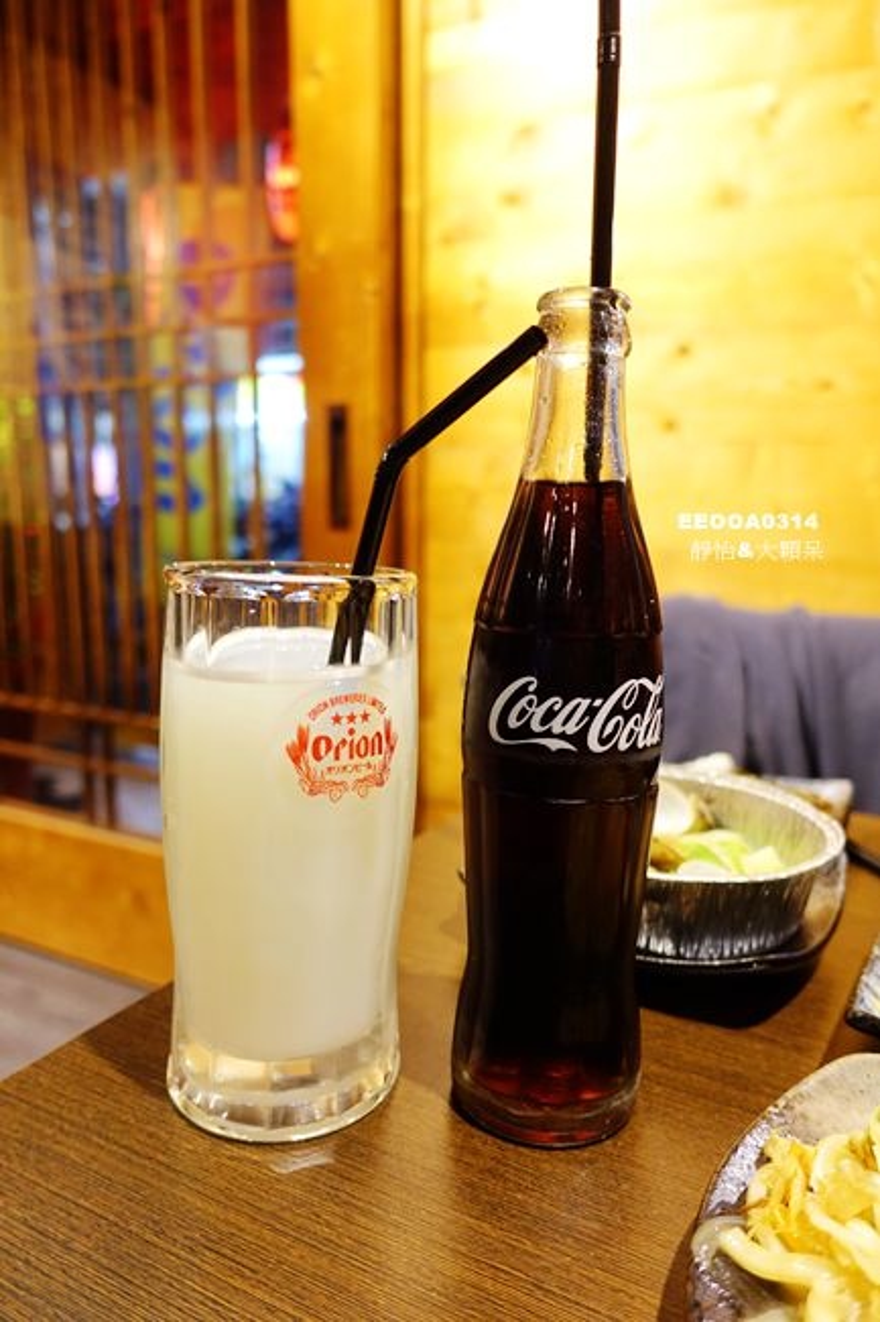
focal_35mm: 24
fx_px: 880
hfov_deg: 53.1
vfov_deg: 73.8
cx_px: 440
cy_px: 661
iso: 400
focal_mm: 8.8
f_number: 1.8
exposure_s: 1/30
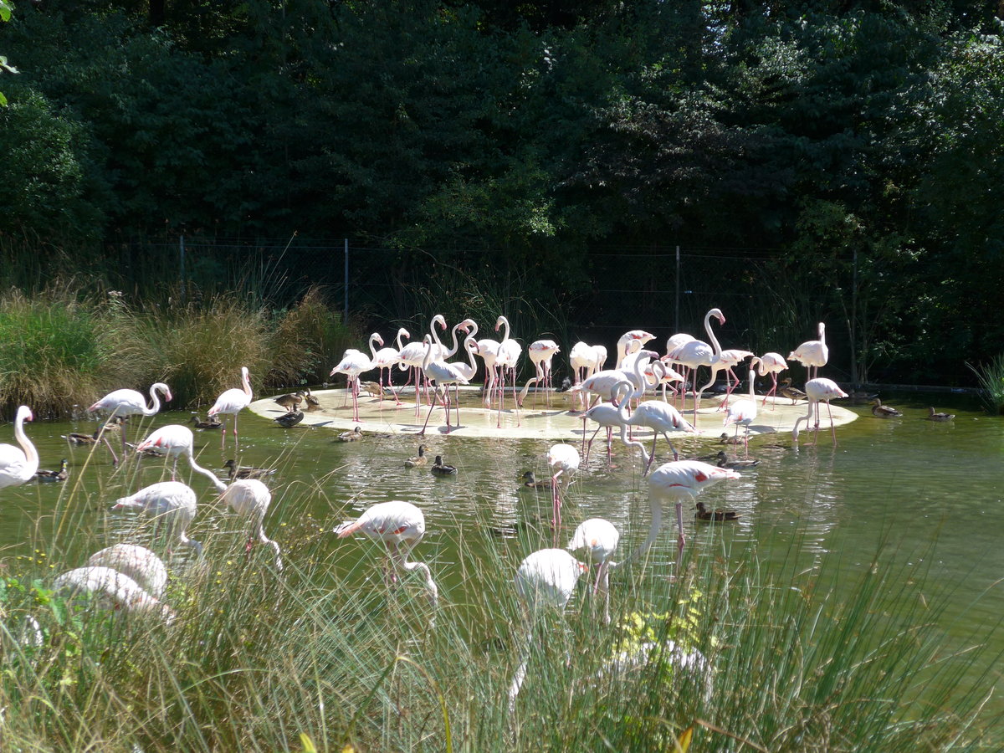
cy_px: 376
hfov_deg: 32.7
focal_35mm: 59
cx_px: 502
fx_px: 1711
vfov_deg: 24.8
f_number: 3.5
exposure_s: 1/500
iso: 80
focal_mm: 12
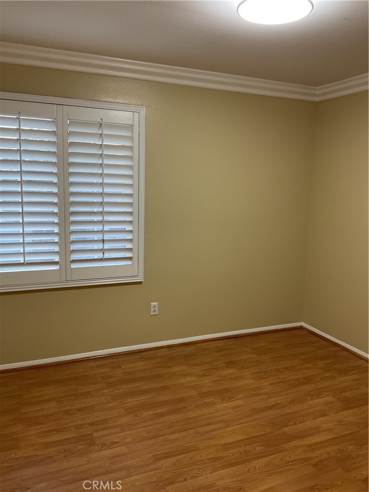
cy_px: 246
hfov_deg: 48.2
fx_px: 412
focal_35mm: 29
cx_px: 184
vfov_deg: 61.7
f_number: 1.8
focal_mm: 3
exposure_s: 1/60
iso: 80
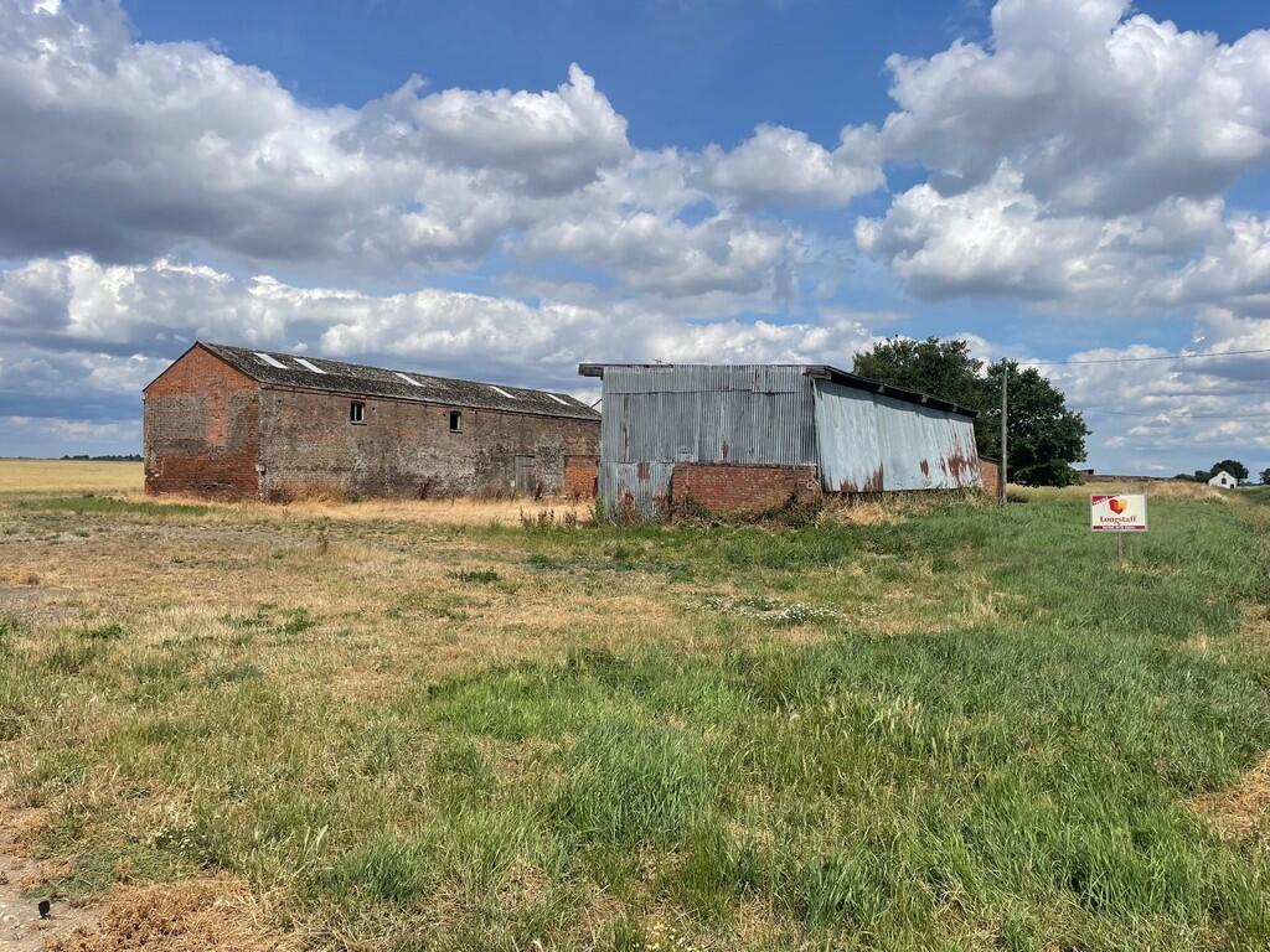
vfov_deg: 53.1
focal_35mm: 26
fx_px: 954
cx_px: 635
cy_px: 476
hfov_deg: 67.3
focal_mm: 4.2
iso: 32
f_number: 1.6
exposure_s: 1/6494
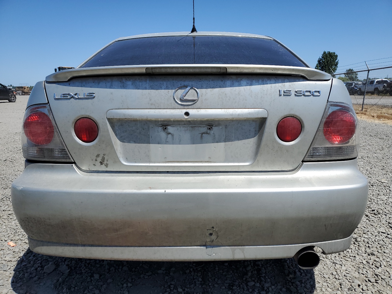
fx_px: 294
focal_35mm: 26
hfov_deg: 67.3
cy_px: 147
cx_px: 196
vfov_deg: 53.1
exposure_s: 1/5000
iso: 50
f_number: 1.5
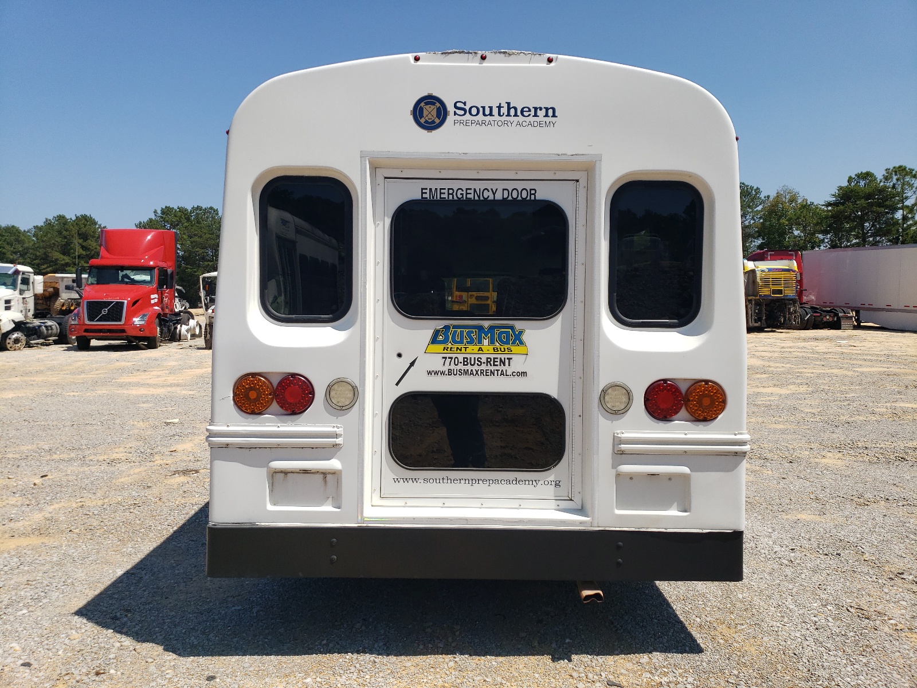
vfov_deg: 53.1
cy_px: 344
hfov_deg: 67.3
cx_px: 458
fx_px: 689
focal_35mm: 26
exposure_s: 1/5000
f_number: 1.5
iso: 50
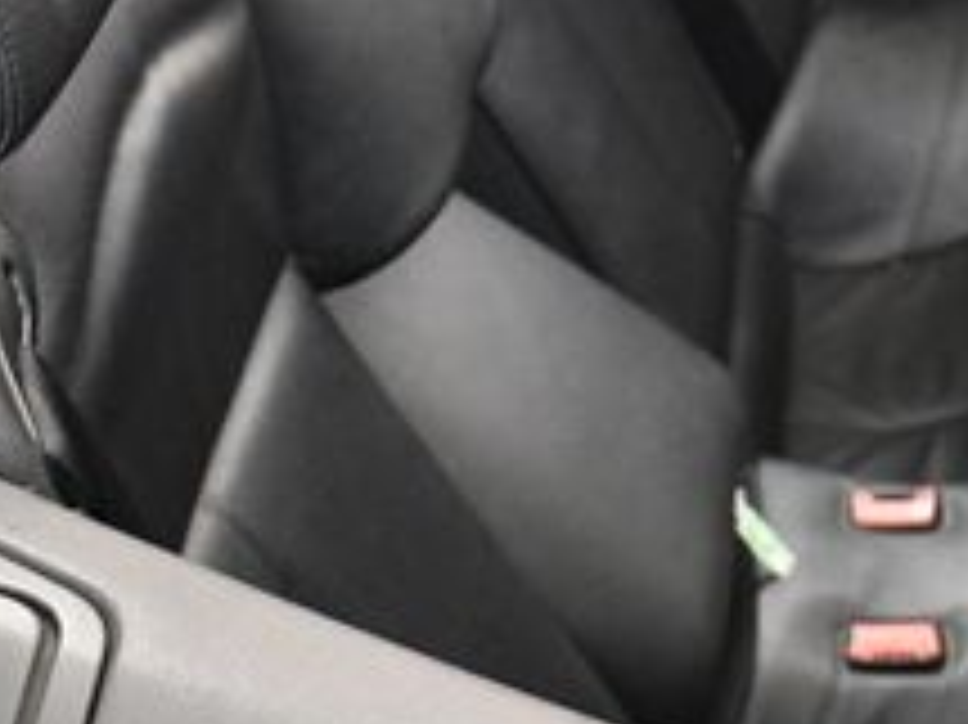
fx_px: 2879
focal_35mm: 103
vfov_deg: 14.3
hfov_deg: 18.6
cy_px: 126
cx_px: 982
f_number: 3.5
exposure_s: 1/125
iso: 2500
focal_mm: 18
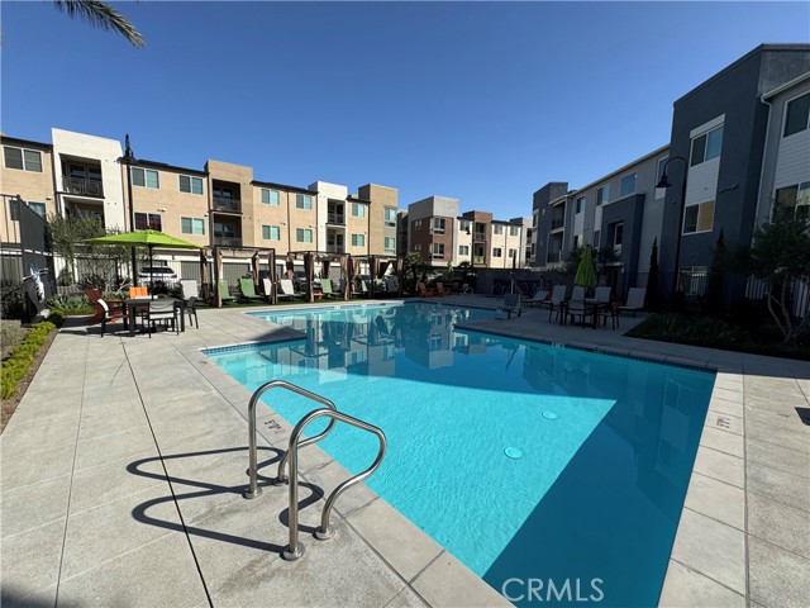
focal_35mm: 14
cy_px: 304
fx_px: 328
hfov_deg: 102.1
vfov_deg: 85.7
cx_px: 405
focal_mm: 2.22
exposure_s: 1/2146
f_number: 2.2
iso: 50
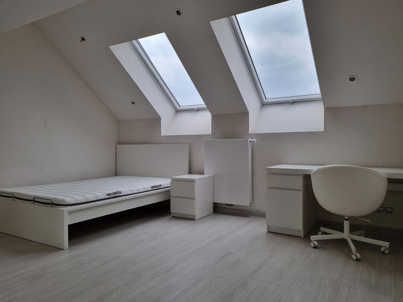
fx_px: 303
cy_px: 151
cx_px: 202
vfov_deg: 53.1
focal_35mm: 26
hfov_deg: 67.3
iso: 50
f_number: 1.8
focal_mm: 5.4
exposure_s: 1/149
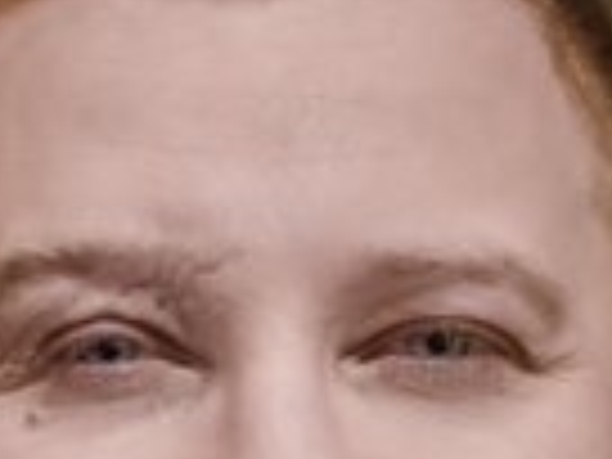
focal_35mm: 226
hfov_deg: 8.7
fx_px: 4003
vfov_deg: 6.5
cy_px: 443
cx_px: 112
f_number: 4
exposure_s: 1/30
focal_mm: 31
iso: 640
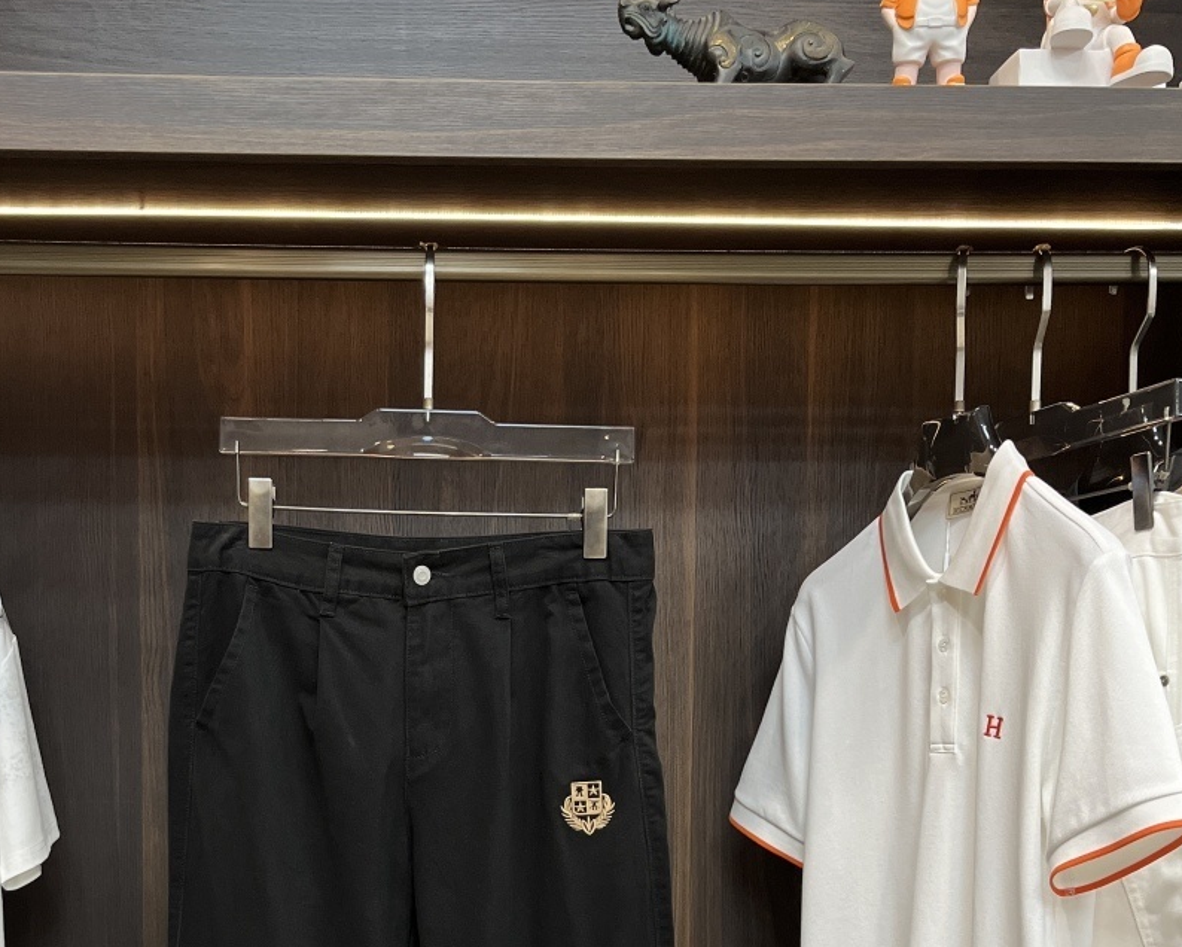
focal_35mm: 46
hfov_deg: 40.0
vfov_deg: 31.3
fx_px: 1610
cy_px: 841
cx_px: 430
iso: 125
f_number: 1.6
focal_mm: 5.1
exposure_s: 1/111
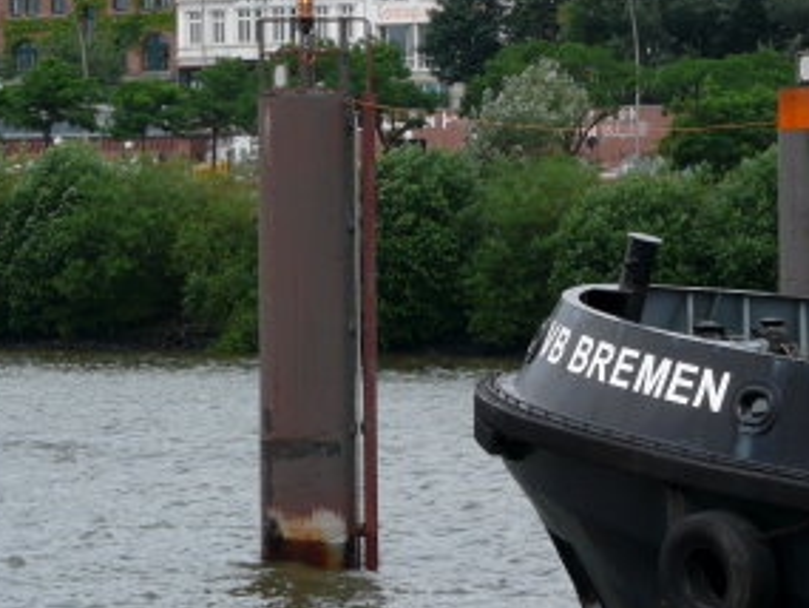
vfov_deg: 11.2
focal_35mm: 132
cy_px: 202
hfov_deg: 14.9
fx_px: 3086
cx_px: 343
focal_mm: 15.4
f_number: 5.6
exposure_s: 1/200
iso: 100
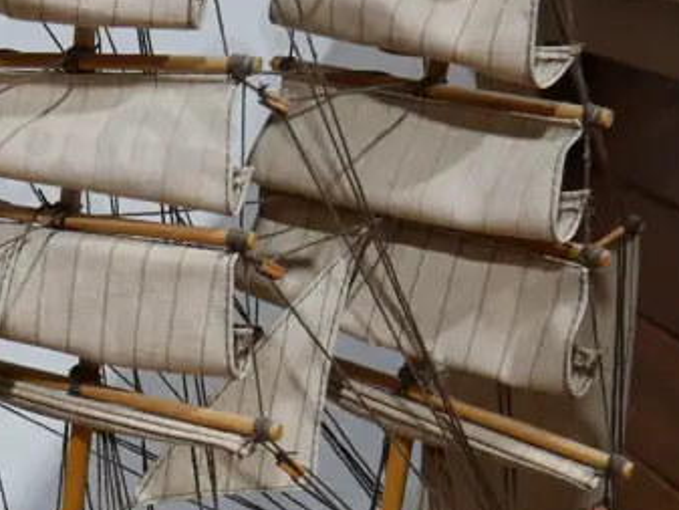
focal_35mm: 85
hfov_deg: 21.6
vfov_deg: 17.3
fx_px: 1668
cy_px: 332
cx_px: -99
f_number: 3.5
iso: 320
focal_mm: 14
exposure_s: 1/60
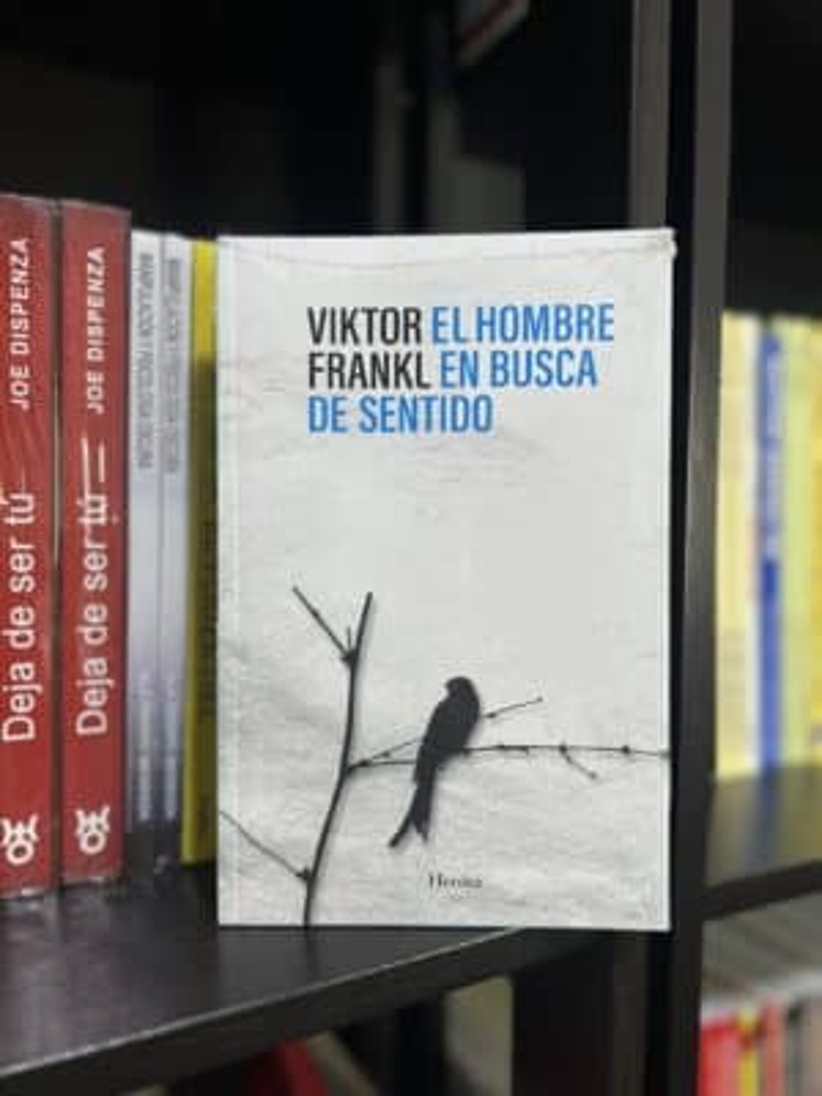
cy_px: 548
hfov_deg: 53.1
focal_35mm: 26
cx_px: 411
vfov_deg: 67.3
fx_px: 823
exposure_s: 1/60
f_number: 1.5
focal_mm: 5.7
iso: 160
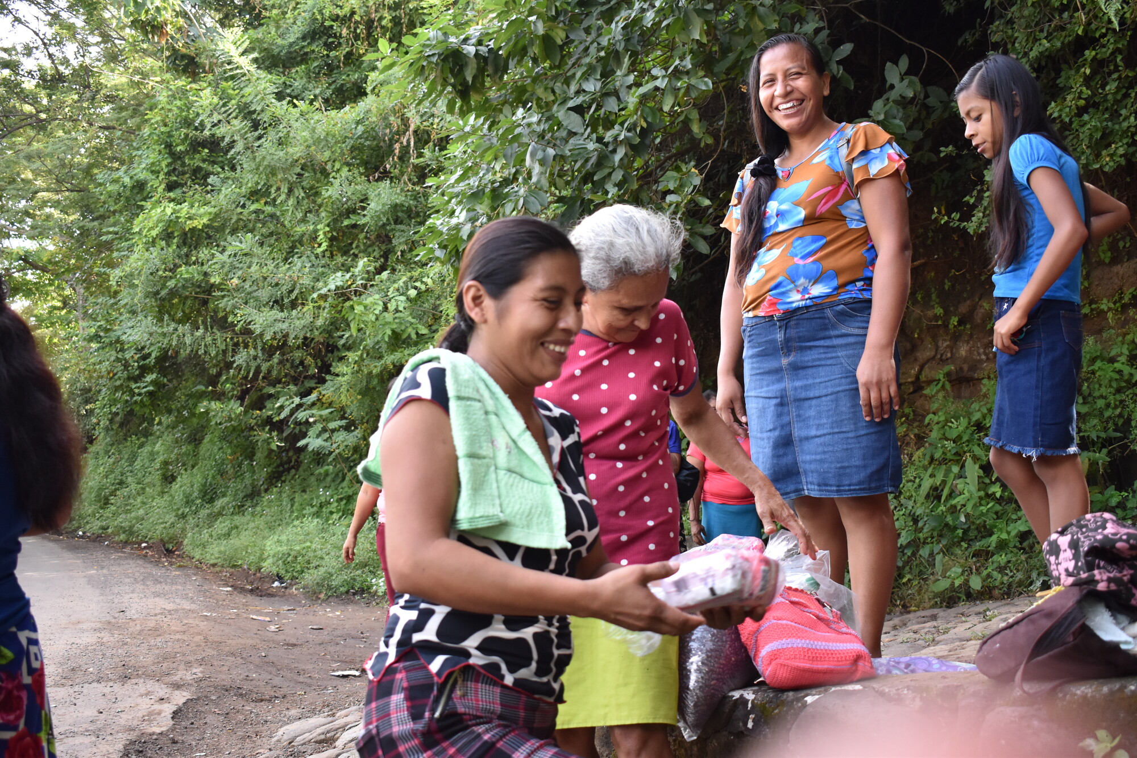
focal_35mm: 39
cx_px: 568
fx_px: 1232
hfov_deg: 49.6
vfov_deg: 34.2
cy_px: 379
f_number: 4
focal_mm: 26
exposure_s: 1/320
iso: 800
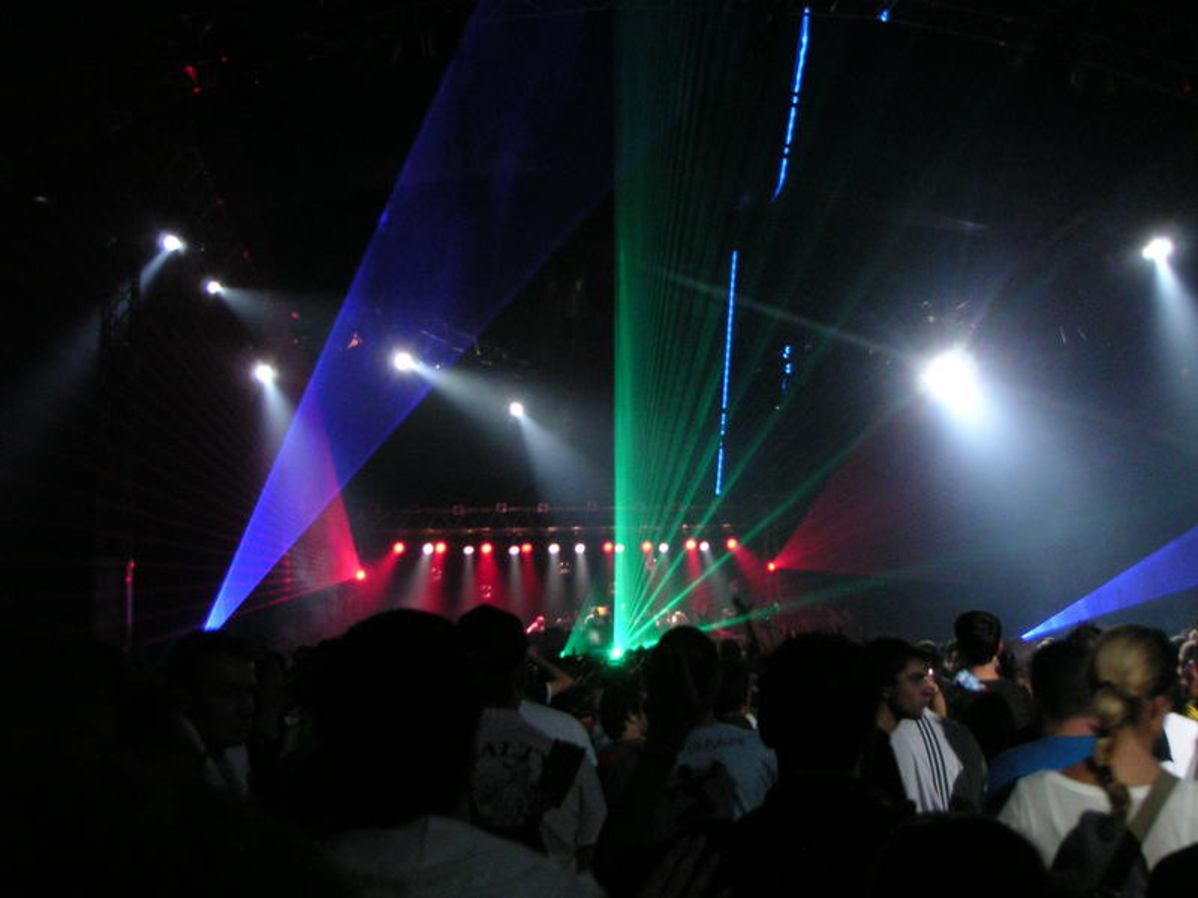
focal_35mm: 38
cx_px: 599
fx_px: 1315
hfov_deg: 49.0
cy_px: 449
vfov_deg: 37.7
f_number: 2.8
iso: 200
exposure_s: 1/20
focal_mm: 6
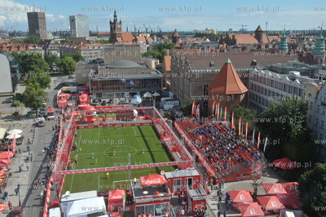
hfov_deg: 55.8
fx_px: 308
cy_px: 108
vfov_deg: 38.8
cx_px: 163
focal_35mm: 34
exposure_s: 1/320
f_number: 13
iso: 320
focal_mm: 34
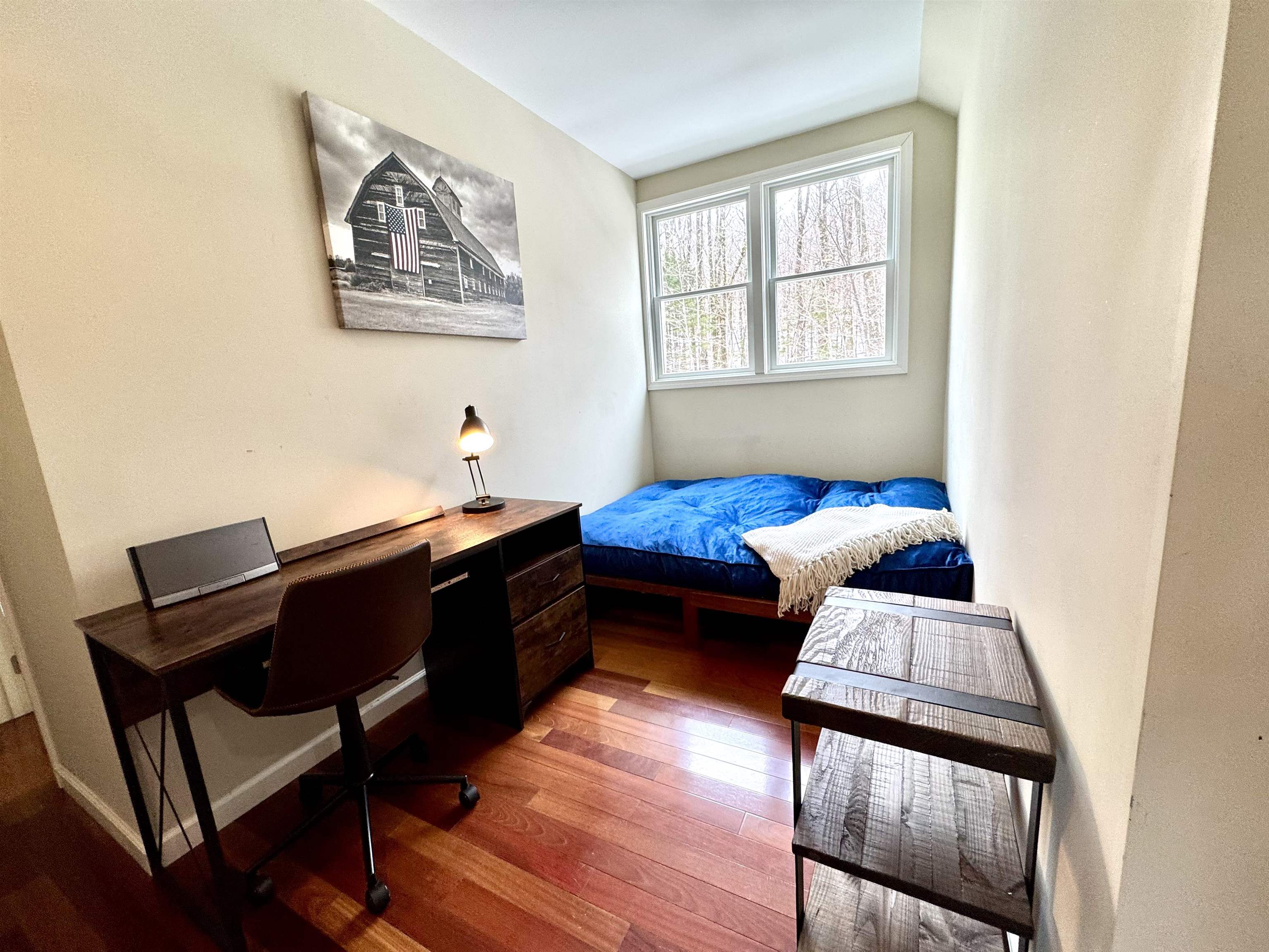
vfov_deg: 85.7
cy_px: 476
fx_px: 513
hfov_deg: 102.1
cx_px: 634
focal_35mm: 14
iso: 125
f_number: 2.2
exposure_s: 1/120
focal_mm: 2.22
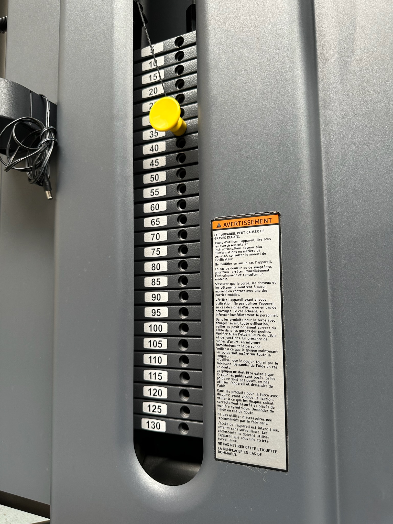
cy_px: 262
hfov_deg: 56.8
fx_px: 363
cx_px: 196
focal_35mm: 24
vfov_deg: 71.6
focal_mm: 6.86
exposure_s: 1/50
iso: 125
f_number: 1.78
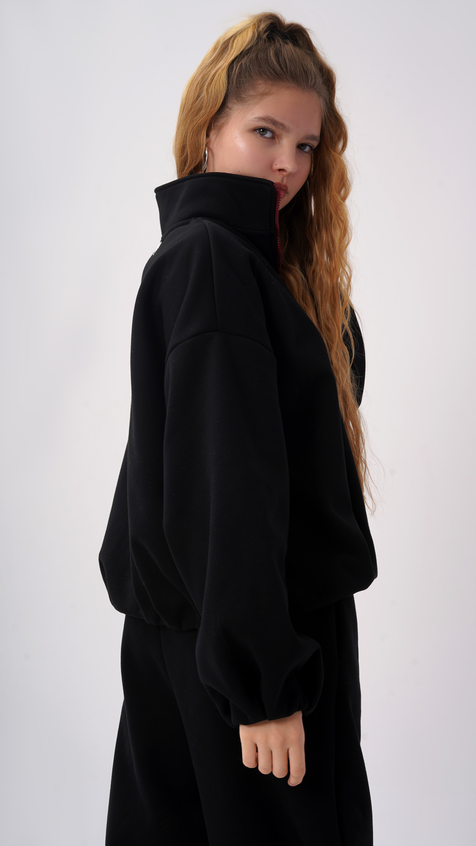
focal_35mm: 53
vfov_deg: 39.2
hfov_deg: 22.6
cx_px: 275
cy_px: 425
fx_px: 1189
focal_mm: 50
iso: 100
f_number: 10
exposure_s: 1/160
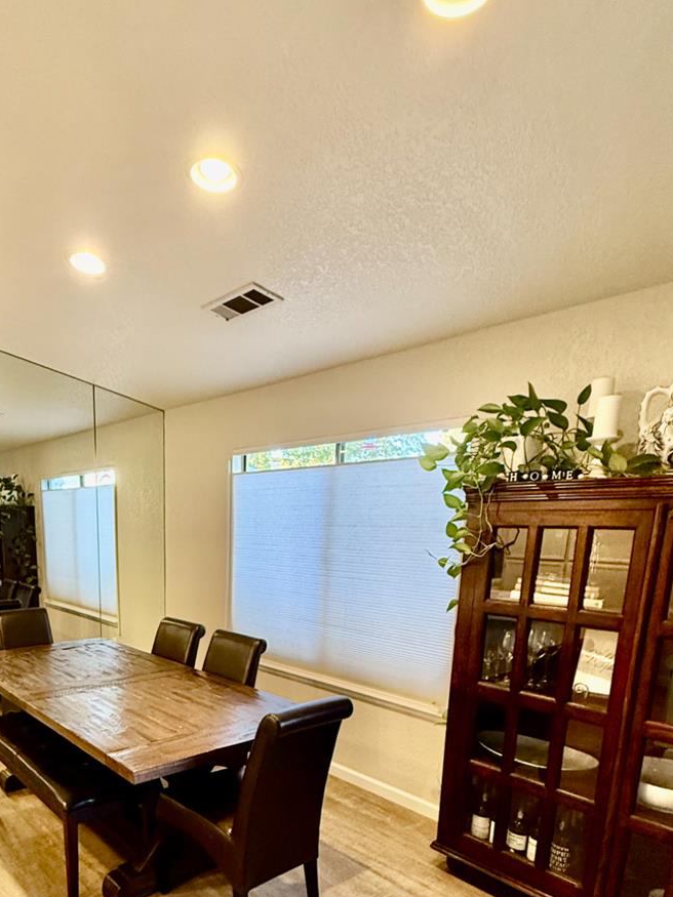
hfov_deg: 54.7
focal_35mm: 24
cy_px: 653
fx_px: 622
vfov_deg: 67.8
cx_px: 186
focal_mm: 2.22
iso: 320
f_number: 2.2
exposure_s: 1/60
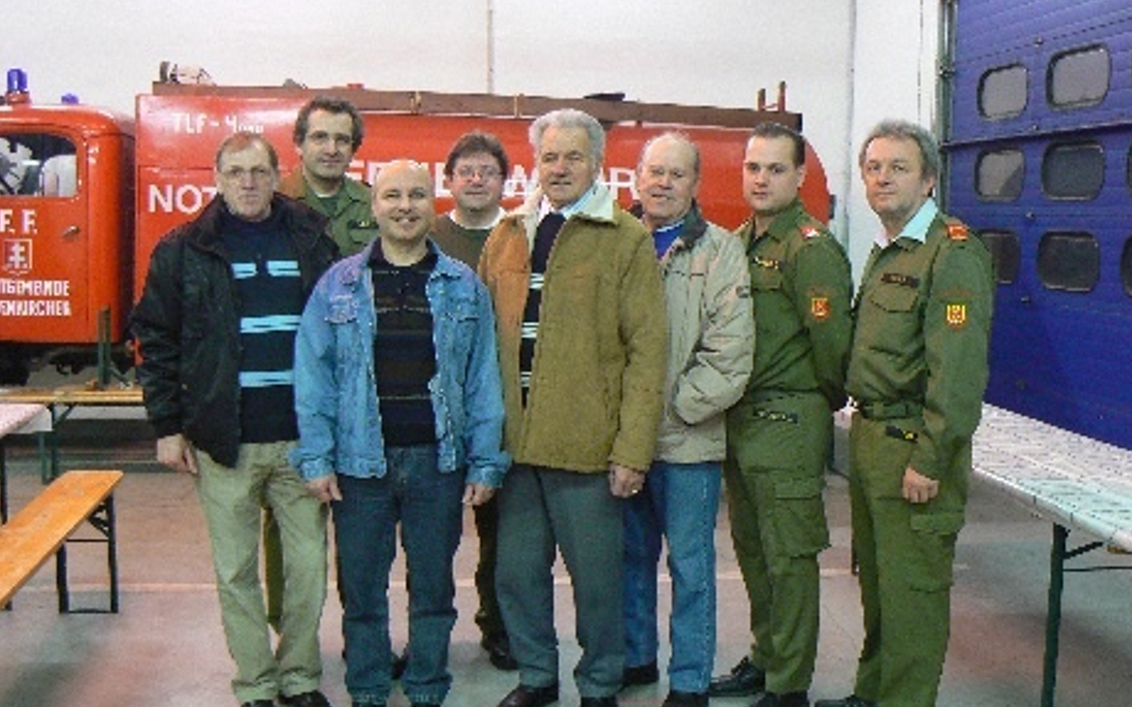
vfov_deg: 32.7
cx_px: 566
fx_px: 1203
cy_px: 399
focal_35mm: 39
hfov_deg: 50.4
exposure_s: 1/8
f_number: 2.8
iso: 200
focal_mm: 6
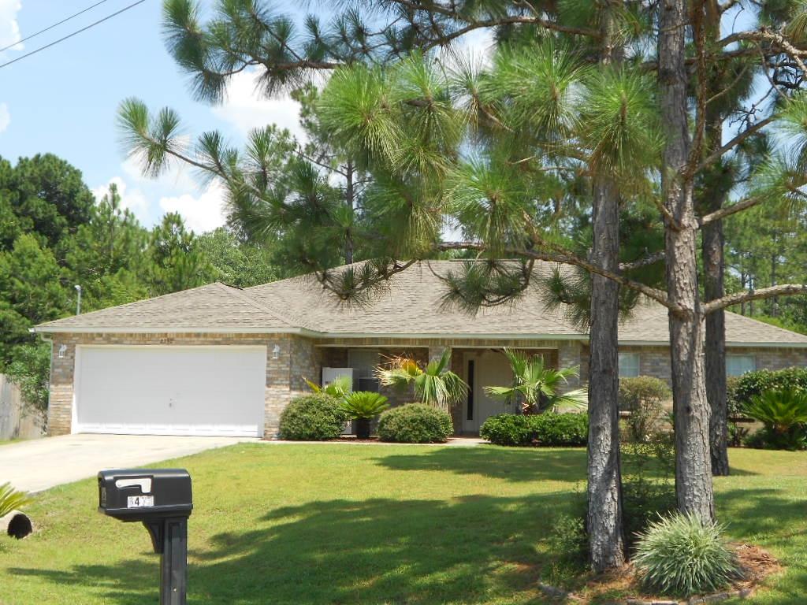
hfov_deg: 38.9
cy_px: 302
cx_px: 404
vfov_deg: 29.7
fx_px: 1142
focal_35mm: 49
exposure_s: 1/320
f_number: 4.5
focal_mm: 8.8
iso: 80
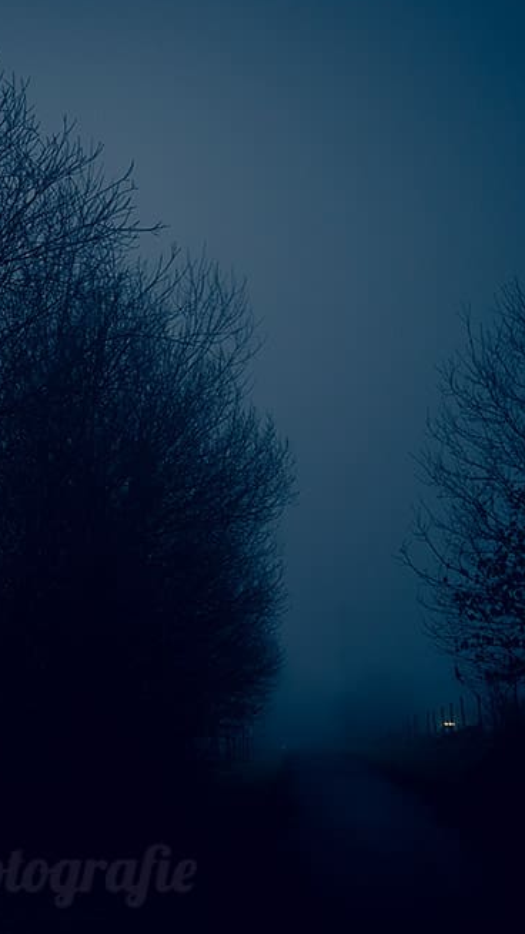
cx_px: 77
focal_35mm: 56
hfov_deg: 21.1
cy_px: 460
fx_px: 1387
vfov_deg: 37.2
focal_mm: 35
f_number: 2.8
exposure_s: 1/100
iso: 800
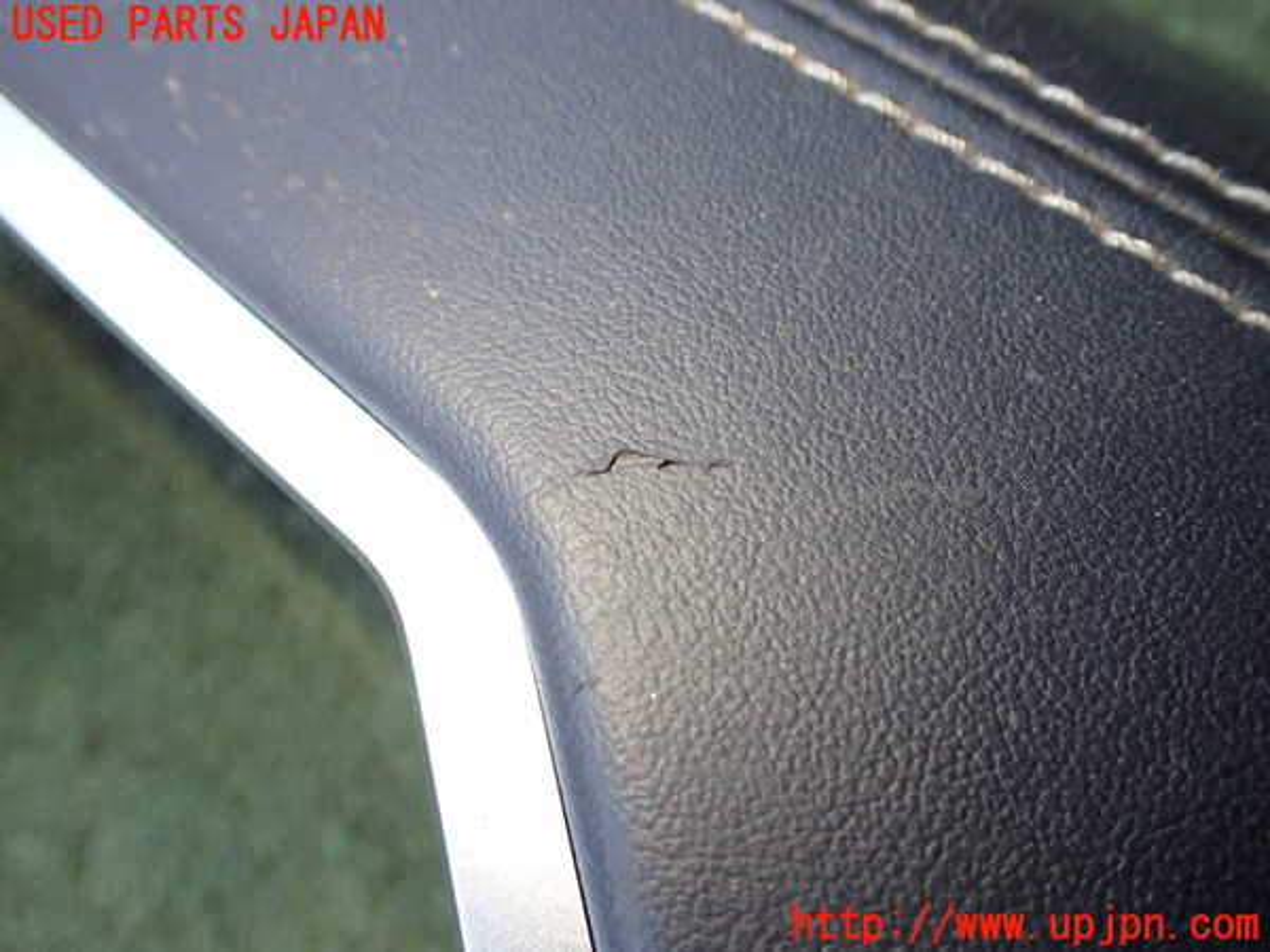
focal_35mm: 30
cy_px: 476
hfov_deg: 60.0
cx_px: 635
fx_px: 1101
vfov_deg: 46.8
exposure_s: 1/125
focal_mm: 5.4
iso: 320
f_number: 2.3
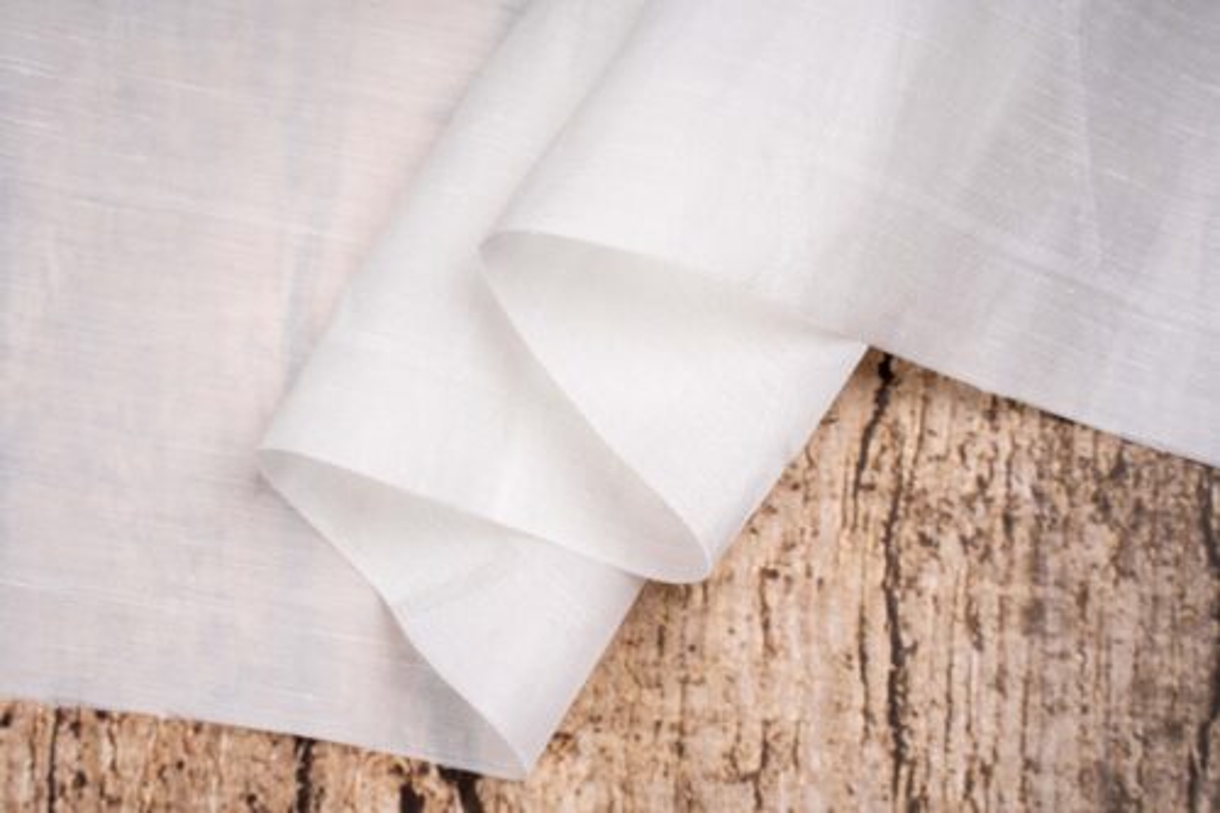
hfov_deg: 32.4
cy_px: 406
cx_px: 610
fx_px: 2100
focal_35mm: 62
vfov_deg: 21.9
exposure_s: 1/125
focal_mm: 62
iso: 125
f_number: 14
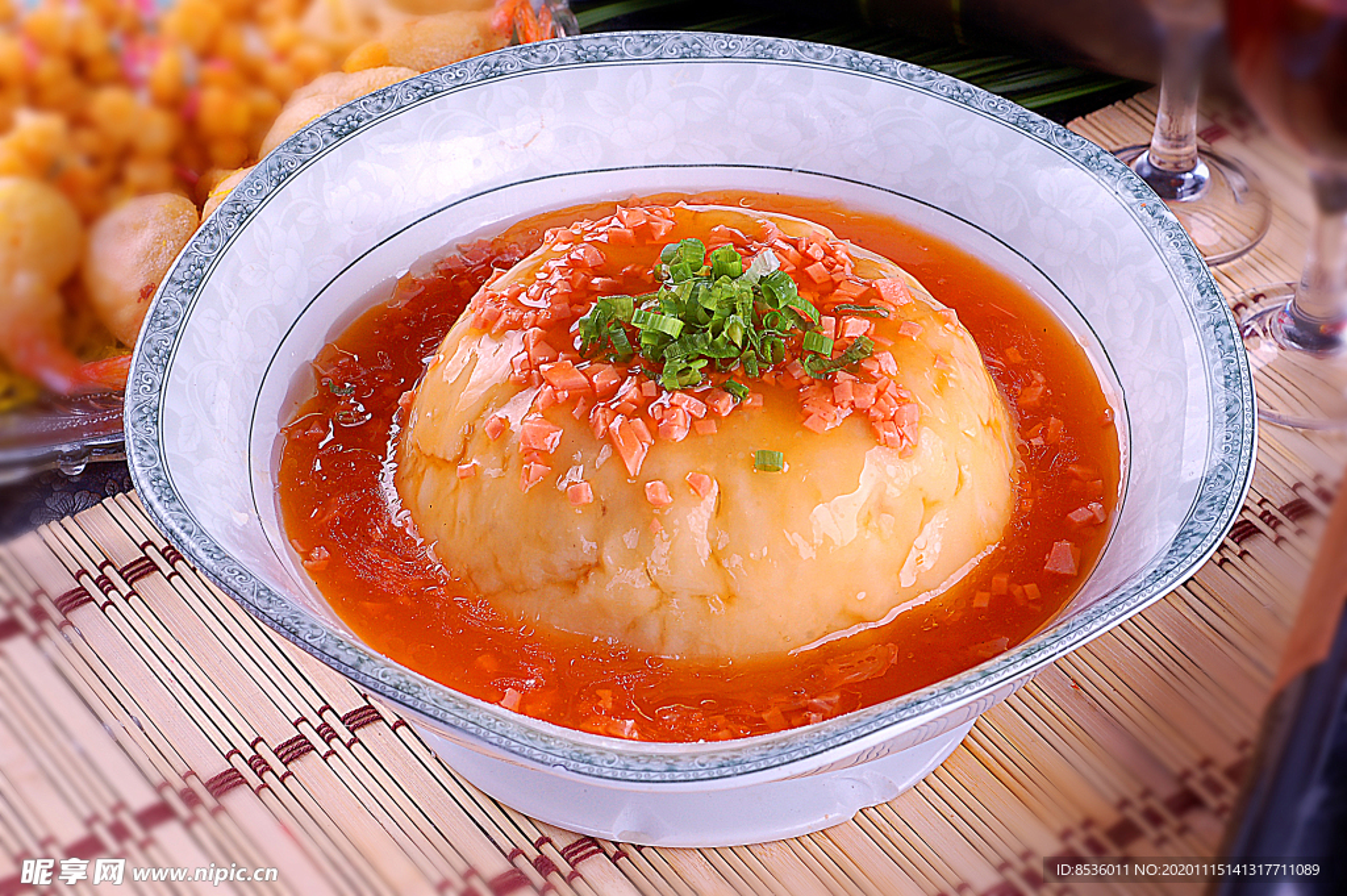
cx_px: 674
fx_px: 3365
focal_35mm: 90
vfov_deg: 15.2
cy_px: 448
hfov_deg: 22.6
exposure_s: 1/200
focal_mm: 60
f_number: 16
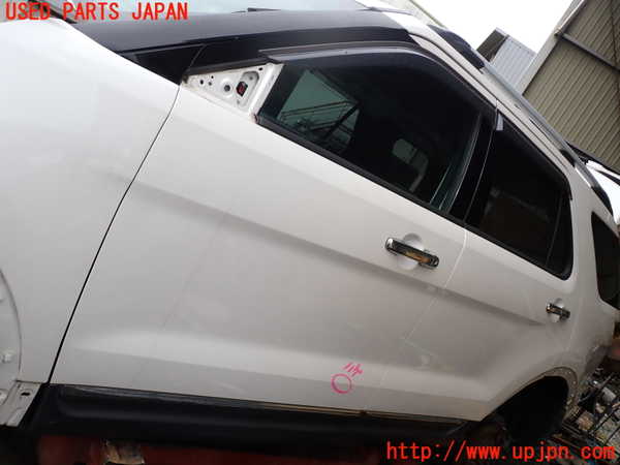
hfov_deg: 60.0
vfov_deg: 46.8
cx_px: 310
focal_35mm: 30
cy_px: 232
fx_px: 537
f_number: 3.2
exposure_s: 1/320
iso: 100
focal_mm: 5.4
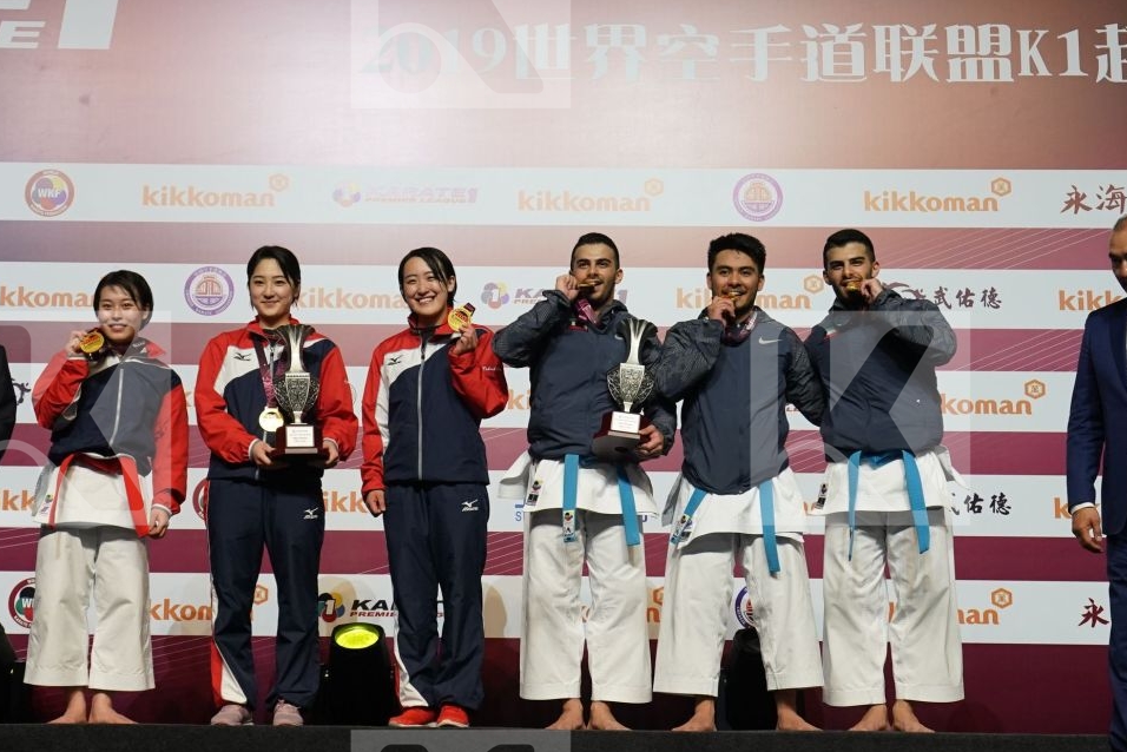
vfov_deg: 21.2
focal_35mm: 64
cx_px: 461
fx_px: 2004
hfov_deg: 31.3
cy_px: 418
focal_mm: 34
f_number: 4
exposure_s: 1/250
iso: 1600
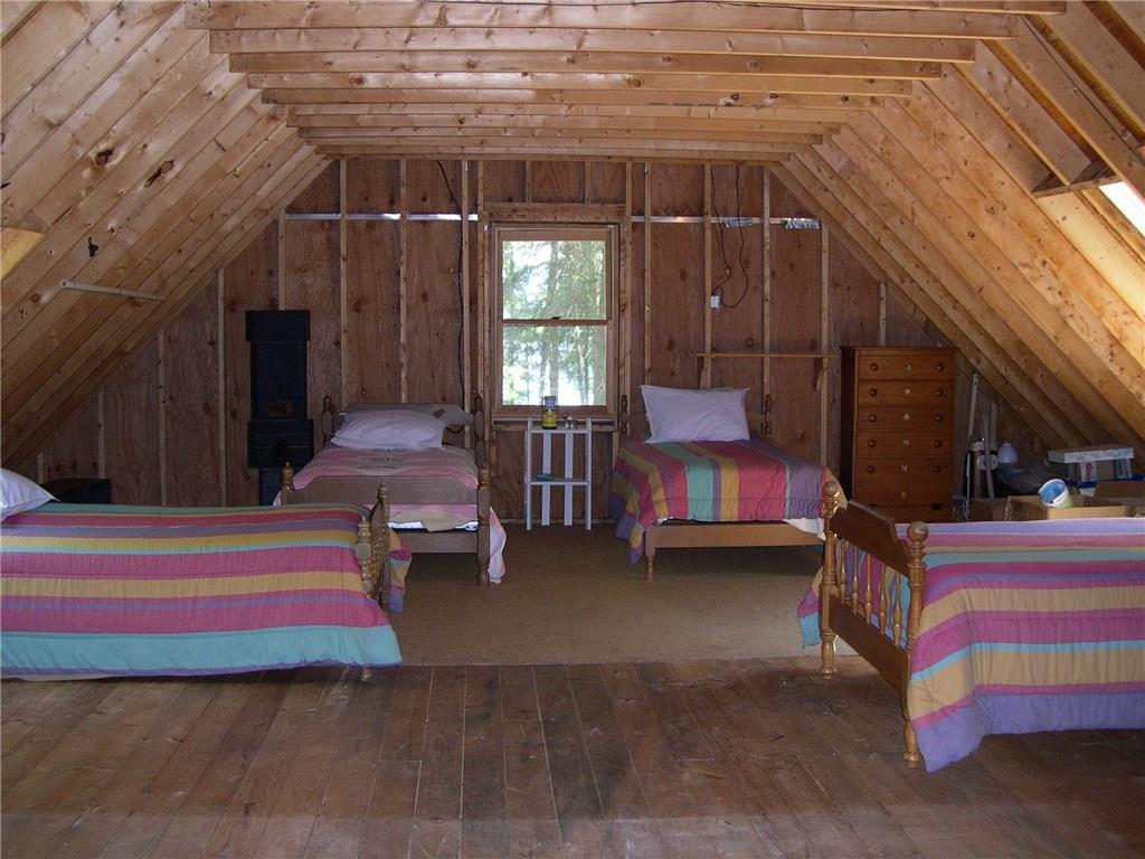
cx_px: 572
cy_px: 430
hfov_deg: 49.0
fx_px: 1257
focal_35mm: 38
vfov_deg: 37.7
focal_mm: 8
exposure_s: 1/60
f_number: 2.8
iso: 357
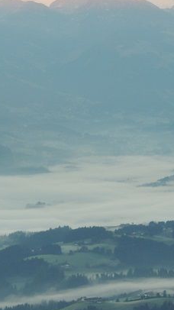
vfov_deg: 8.7
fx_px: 2045
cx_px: 78
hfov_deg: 4.9
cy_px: 131
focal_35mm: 249
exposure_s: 1/100
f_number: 4.4
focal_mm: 25.8
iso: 400
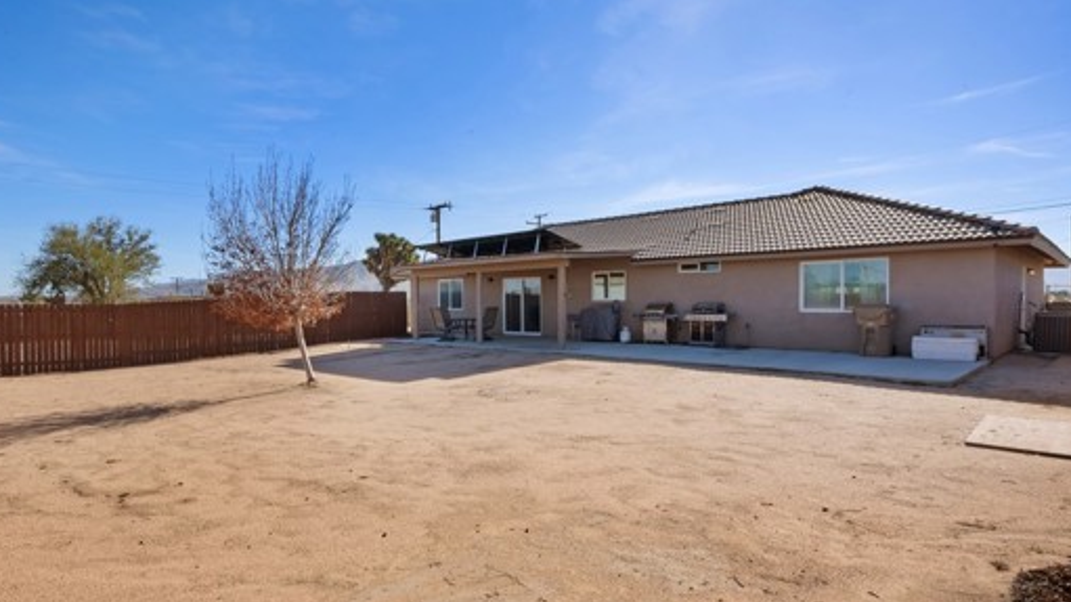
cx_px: 474
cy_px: 311
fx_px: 596
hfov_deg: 83.5
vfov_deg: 53.5
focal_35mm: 21
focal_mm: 16
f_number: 22
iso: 100
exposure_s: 1/6
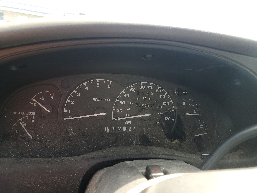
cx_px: 128
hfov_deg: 67.3
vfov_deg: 53.1
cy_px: 96
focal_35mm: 26
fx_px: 193
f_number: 1.5
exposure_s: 1/167
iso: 50
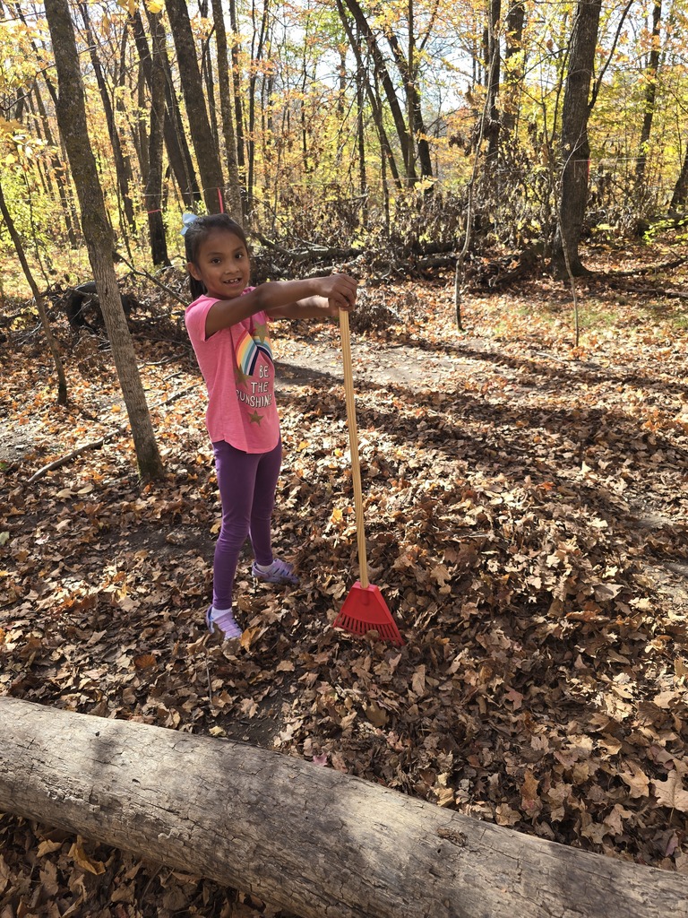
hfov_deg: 58.9
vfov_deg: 73.9
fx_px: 610
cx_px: 344
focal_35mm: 23
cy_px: 459
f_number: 1.7
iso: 12
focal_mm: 6.3
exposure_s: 1/120
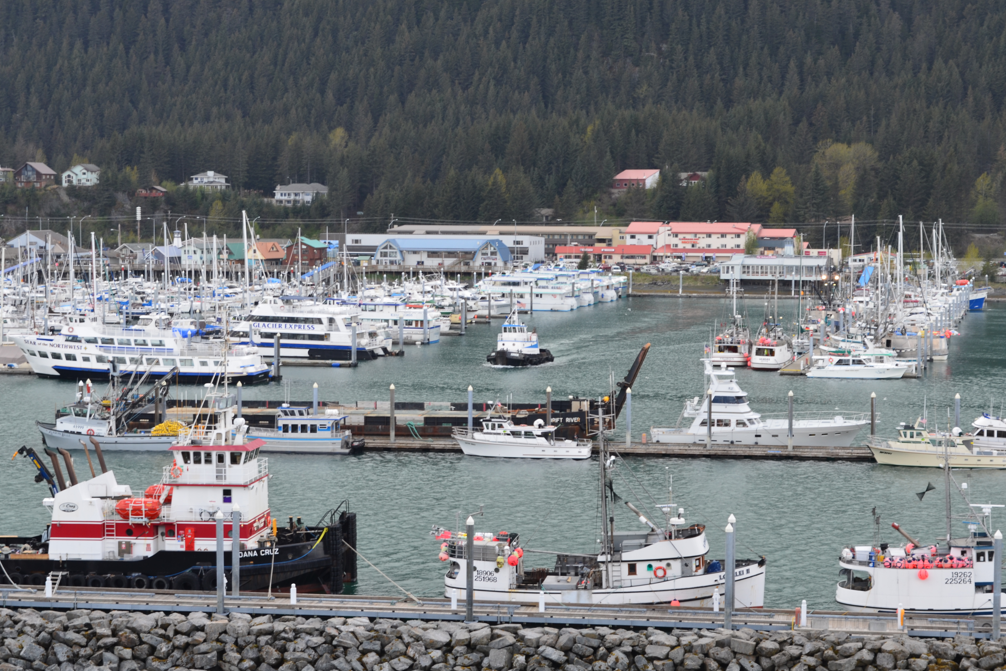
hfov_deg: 25.7
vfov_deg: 17.3
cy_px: 338
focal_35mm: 79
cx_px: 499
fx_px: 2207
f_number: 11
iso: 200
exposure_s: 1/100
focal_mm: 52
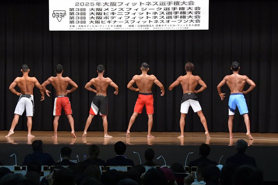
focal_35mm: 102
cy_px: 100
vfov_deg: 13.4
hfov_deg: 20.0
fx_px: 787
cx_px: 131
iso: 6400
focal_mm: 62
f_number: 5.6
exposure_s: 1/400
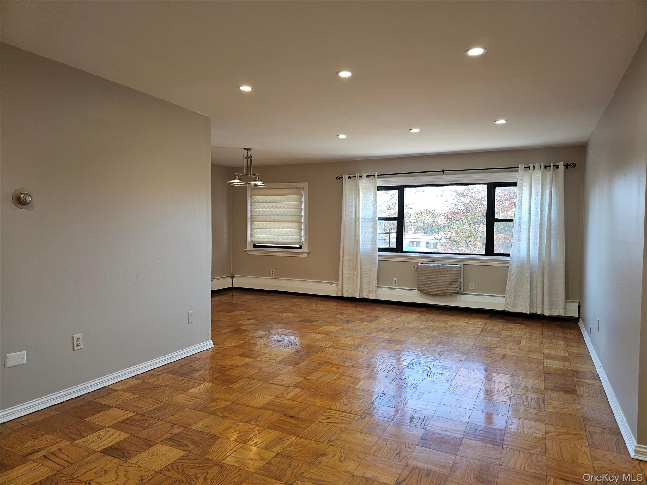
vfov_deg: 58.9
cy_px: 242
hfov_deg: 73.9
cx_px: 324
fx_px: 430
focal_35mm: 23
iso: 64
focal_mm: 6.3
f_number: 1.7
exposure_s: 1/60
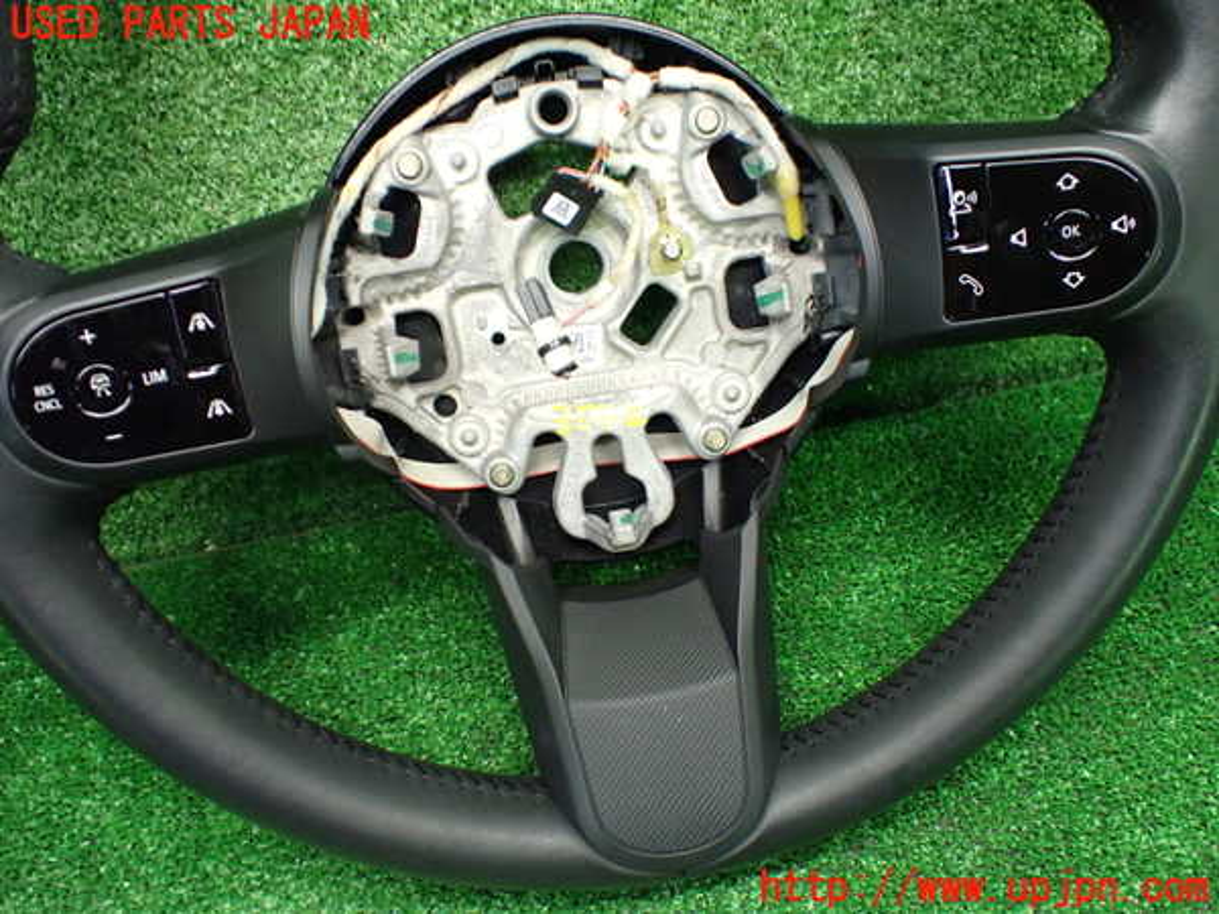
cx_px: 610
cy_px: 457
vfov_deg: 46.8
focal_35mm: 30
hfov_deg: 60.0
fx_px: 1056
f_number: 2.3
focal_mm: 5.4
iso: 800
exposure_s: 1/100
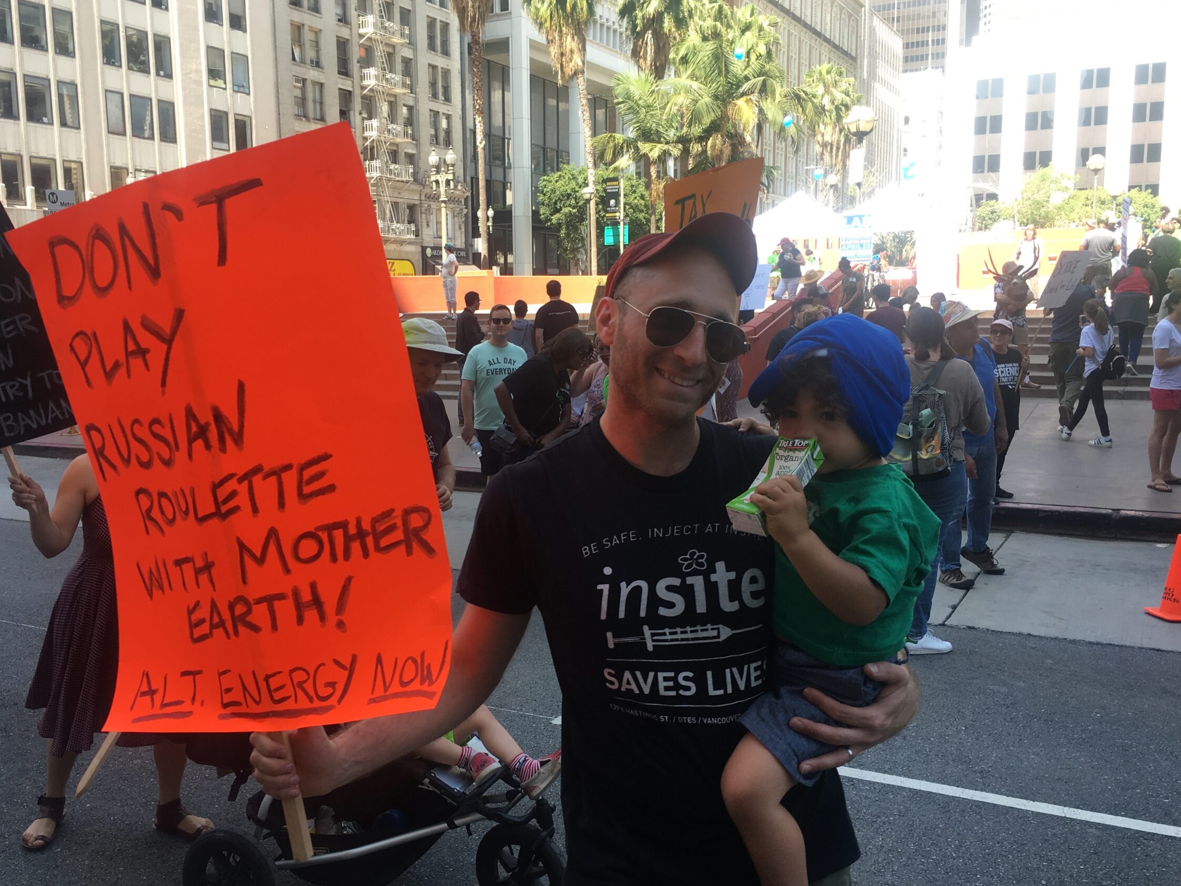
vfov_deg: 42.9
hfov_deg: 55.3
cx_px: 534
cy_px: 474
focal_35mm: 33
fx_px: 1126
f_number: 2.2
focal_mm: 4.15
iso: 25
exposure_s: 1/192
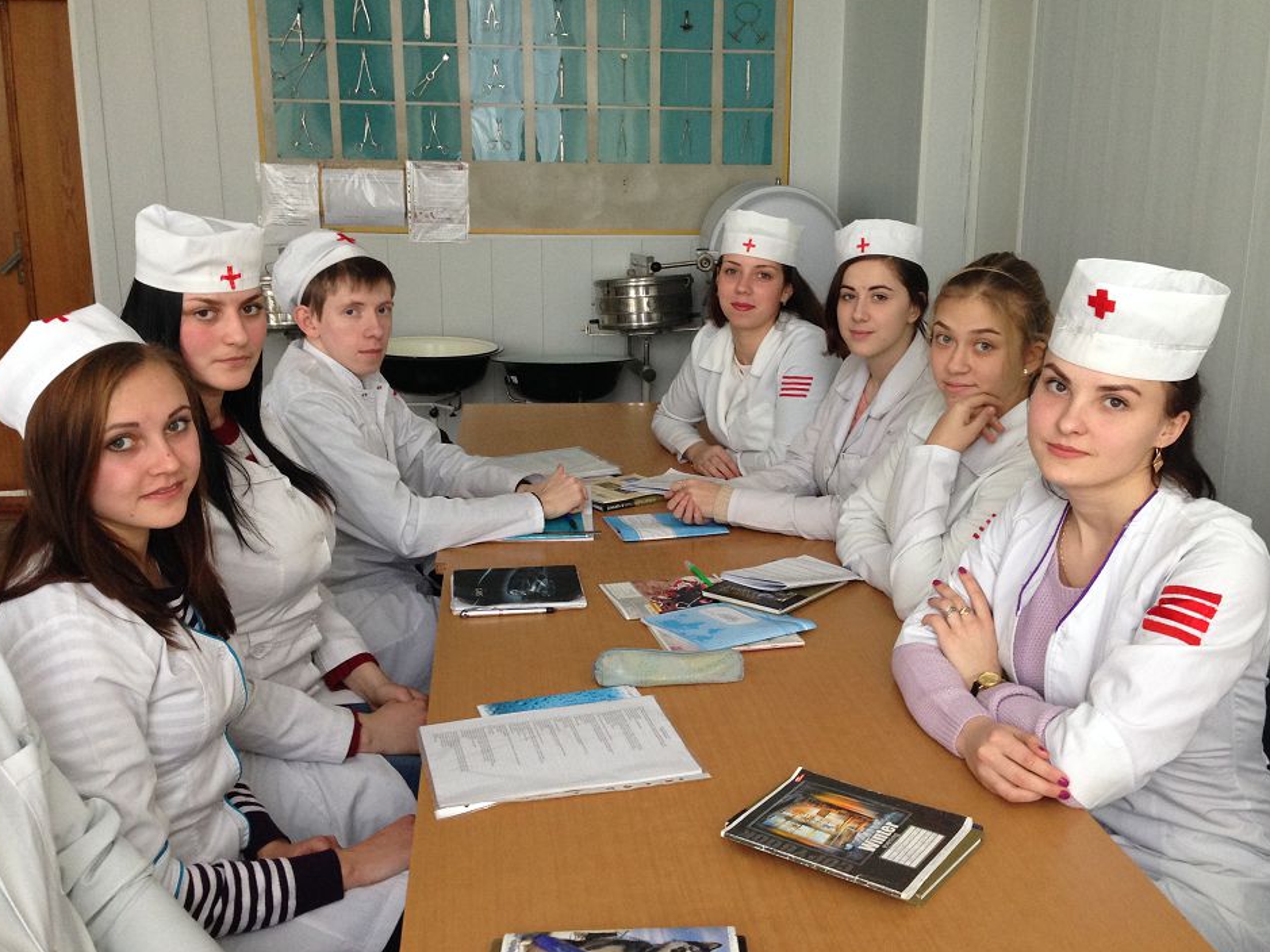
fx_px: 1321
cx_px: 678
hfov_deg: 51.3
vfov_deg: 39.6
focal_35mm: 36
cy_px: 467
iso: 125
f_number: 2.4
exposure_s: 1/20
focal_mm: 4.12
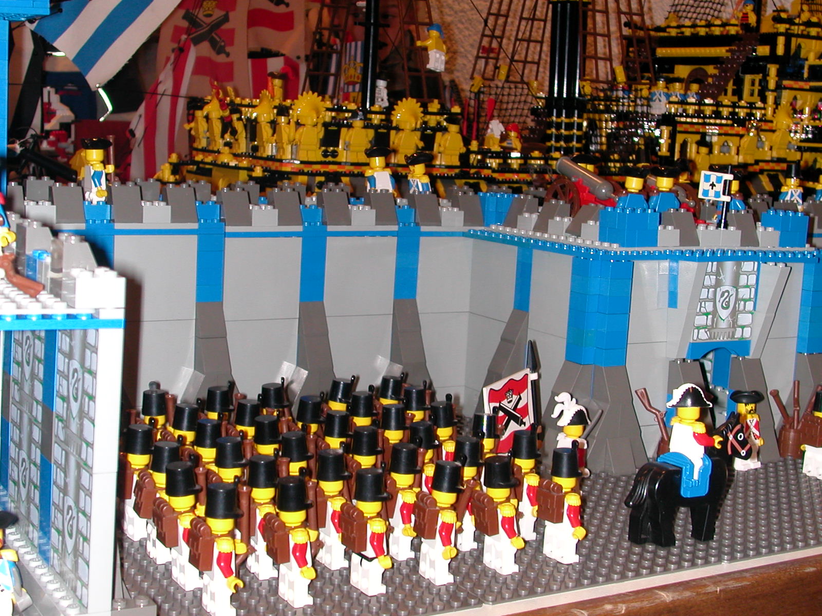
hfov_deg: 35.5
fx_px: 1282
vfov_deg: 27.0
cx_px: 411
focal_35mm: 54
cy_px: 308
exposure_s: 1/59.9
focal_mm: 8.2
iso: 100
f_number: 3.2
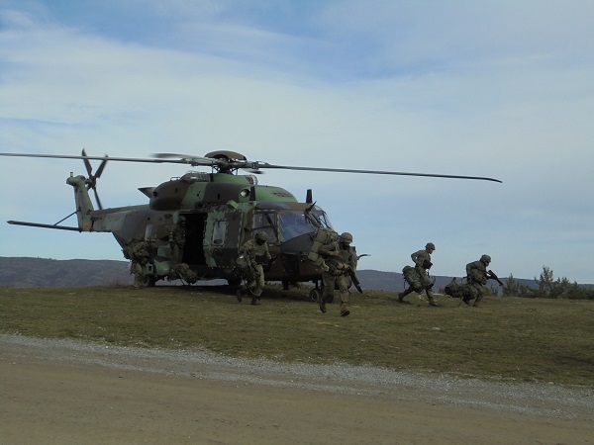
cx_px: 297
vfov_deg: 29.7
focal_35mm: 49
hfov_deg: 38.9
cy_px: 222
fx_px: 841
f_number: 4.8
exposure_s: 1/1000
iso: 100
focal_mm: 8.9
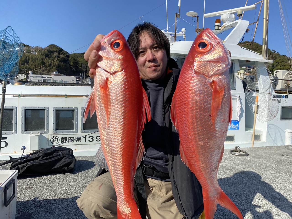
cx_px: 146
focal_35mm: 26
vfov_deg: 53.1
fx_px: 219
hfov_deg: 67.3
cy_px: 110
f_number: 1.8
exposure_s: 1/3610
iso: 32
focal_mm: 4.25
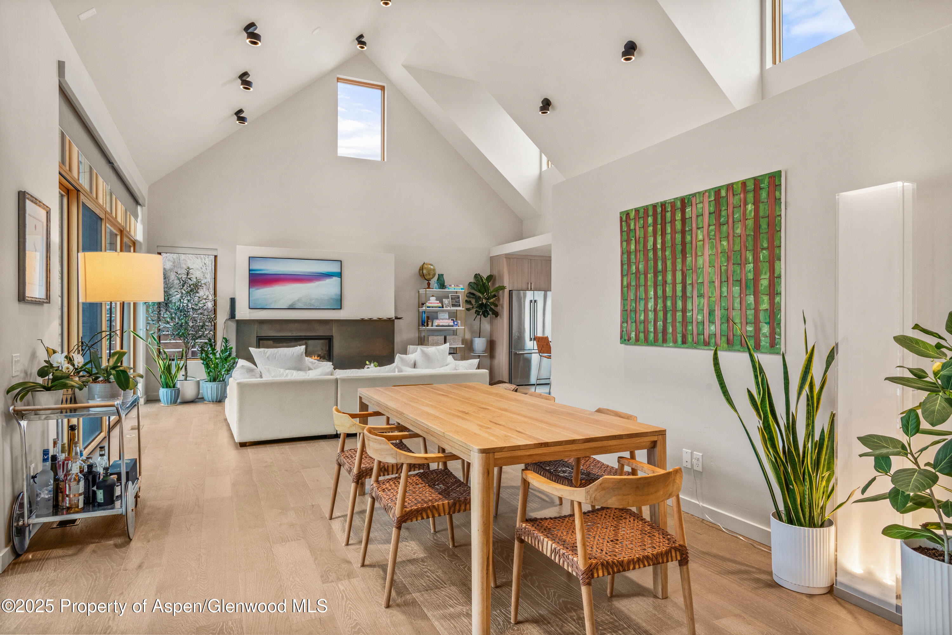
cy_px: 318
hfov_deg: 78.6
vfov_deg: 57.3
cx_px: 476
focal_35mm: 22
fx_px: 582
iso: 400
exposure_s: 1/4
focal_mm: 22
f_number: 10
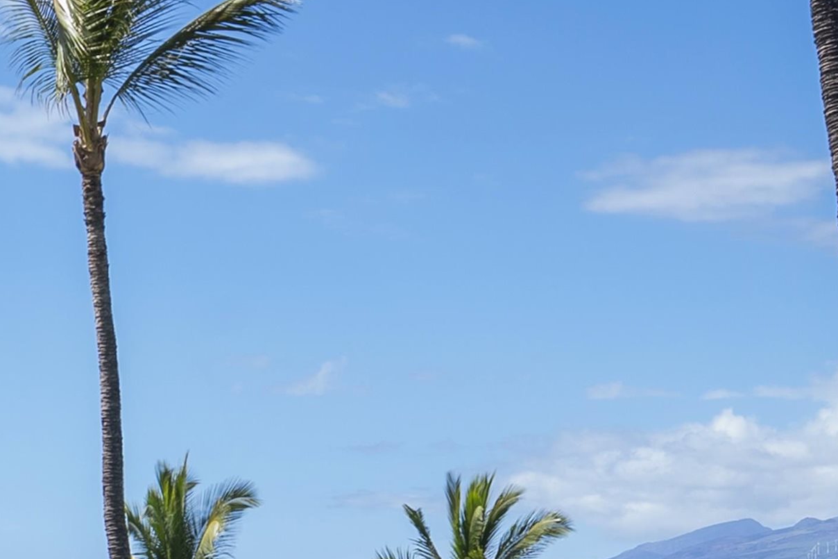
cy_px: 641
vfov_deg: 11.5
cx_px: -13
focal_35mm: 117
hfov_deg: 17.1
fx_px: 2723
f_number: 8
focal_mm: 31
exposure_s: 1/100
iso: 100
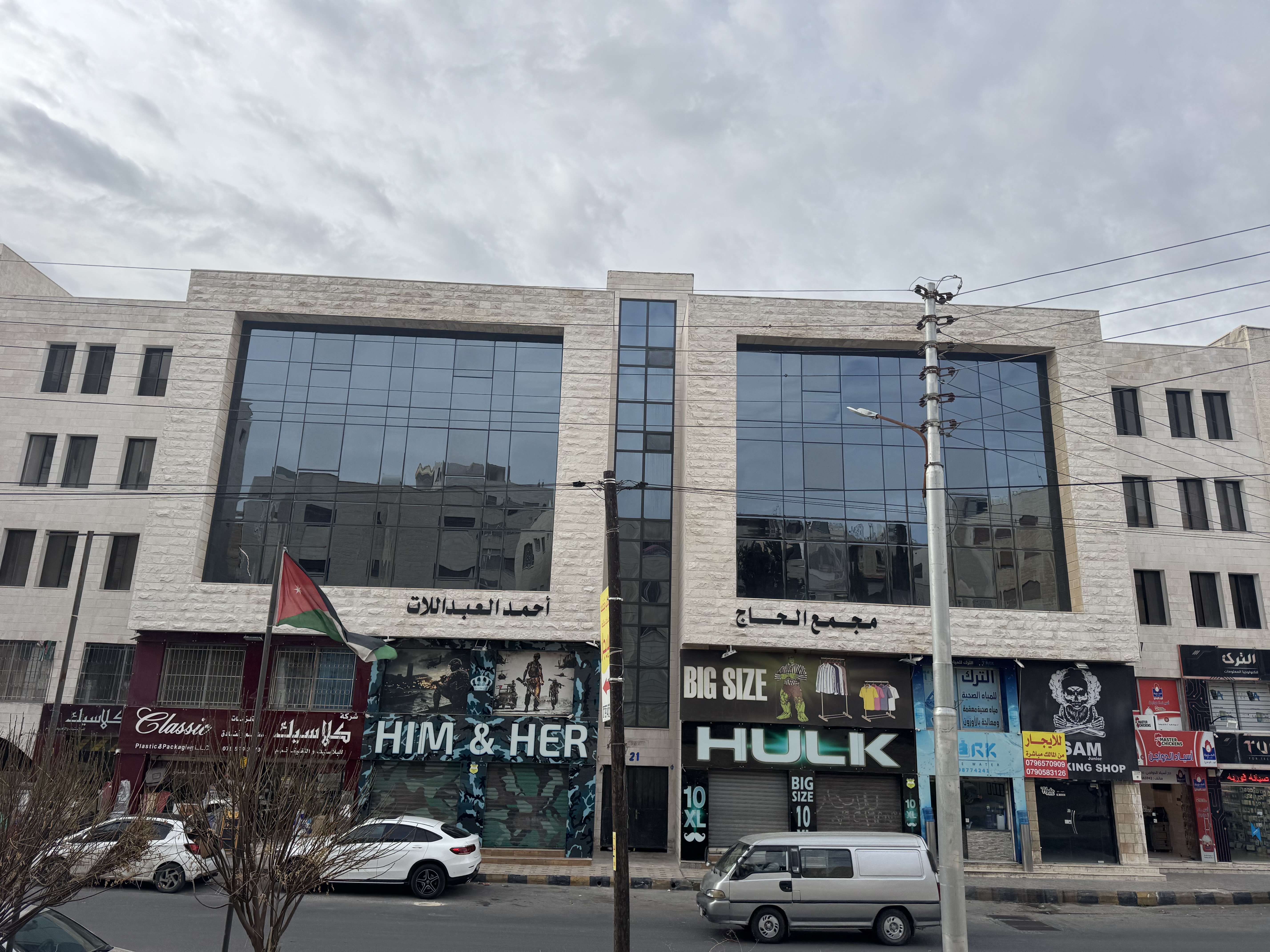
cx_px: 635
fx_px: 881
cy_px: 476
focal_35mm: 24
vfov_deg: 56.8
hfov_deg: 71.6
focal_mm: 6.76
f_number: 1.78
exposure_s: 1/4608
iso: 80
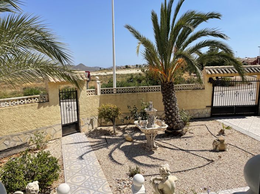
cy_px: 97
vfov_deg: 53.0
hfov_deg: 67.3
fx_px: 195
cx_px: 130
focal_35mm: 26
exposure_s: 1/5051
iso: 32
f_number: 1.6
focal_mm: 4.2
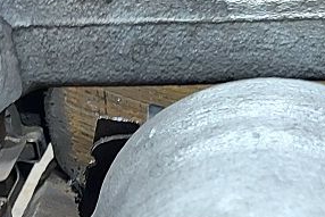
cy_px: 252
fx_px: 1093
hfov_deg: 16.8
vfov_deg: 11.2
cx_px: 272
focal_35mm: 121
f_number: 1.8
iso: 400
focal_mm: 5.23
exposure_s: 1/25
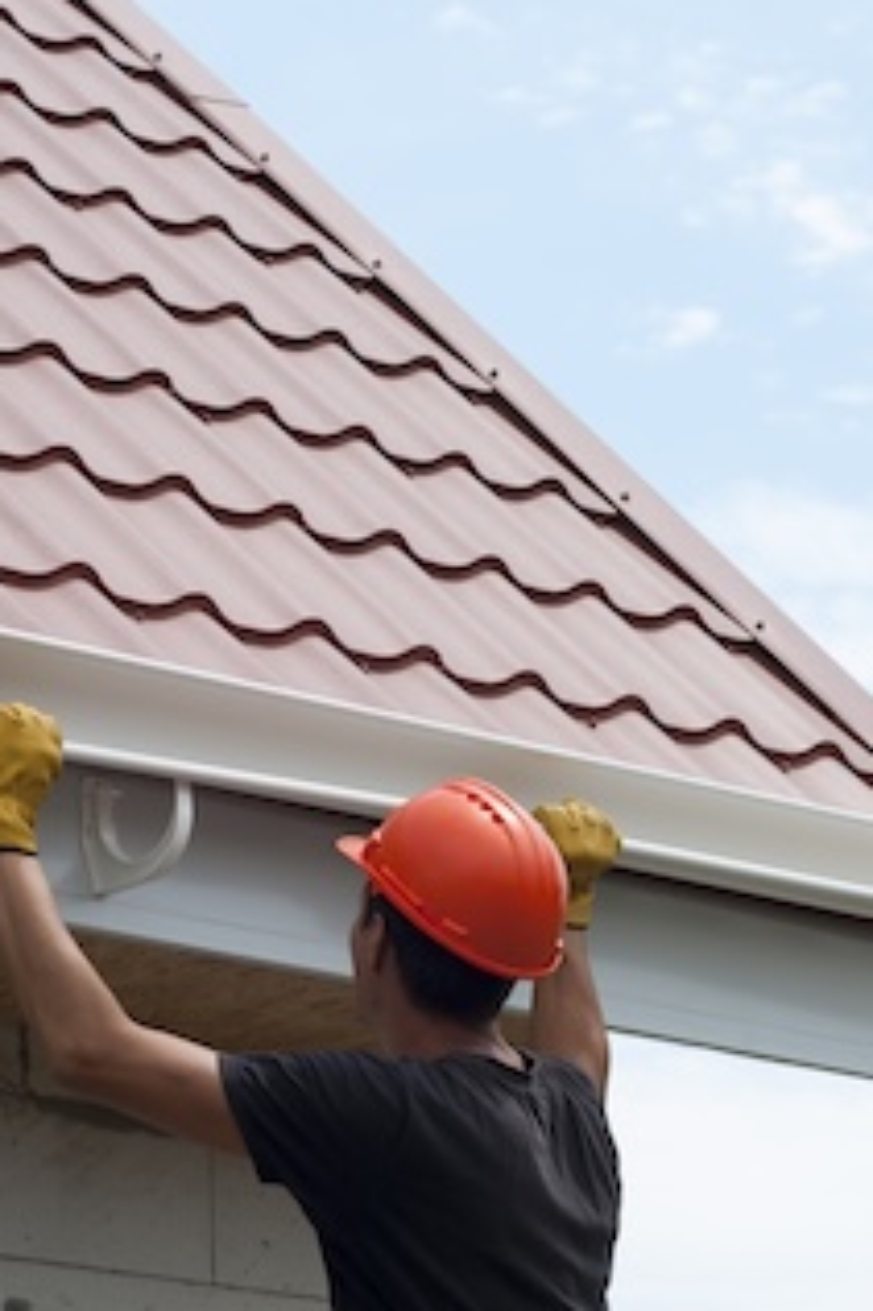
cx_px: 360
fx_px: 5170
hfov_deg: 9.6
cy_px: 778
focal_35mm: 142
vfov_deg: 14.4
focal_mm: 50
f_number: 5.6
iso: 100
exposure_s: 1/400
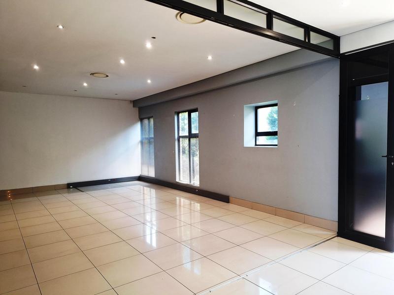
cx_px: 197
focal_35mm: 23
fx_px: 262
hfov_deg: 73.9
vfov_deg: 58.9
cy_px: 148
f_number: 1.8
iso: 100
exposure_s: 1/40
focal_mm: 5.54
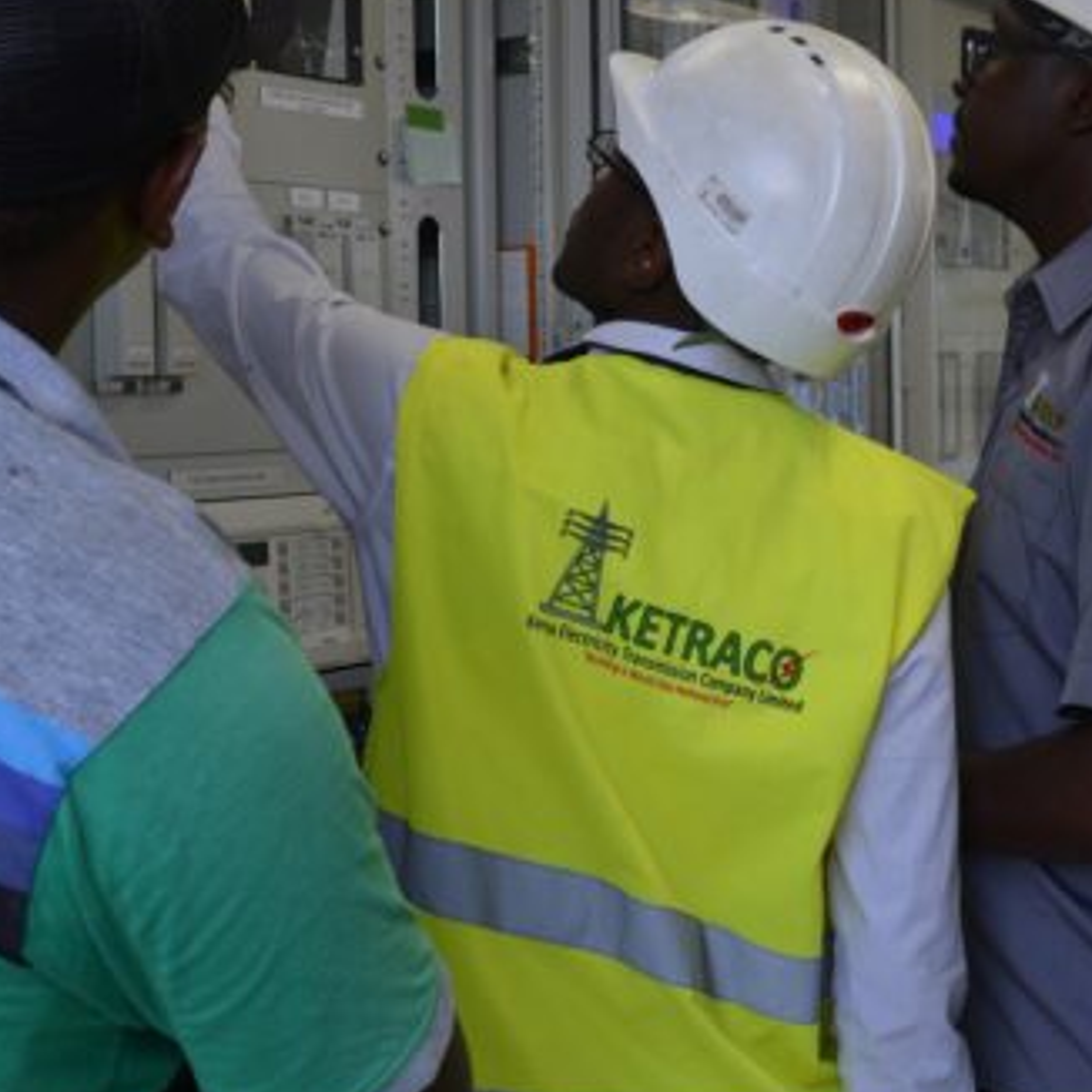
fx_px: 1927
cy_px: 489
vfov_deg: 31.6
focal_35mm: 54
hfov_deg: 31.6
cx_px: 569
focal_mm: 18
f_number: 6.3
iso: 400
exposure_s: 1/60
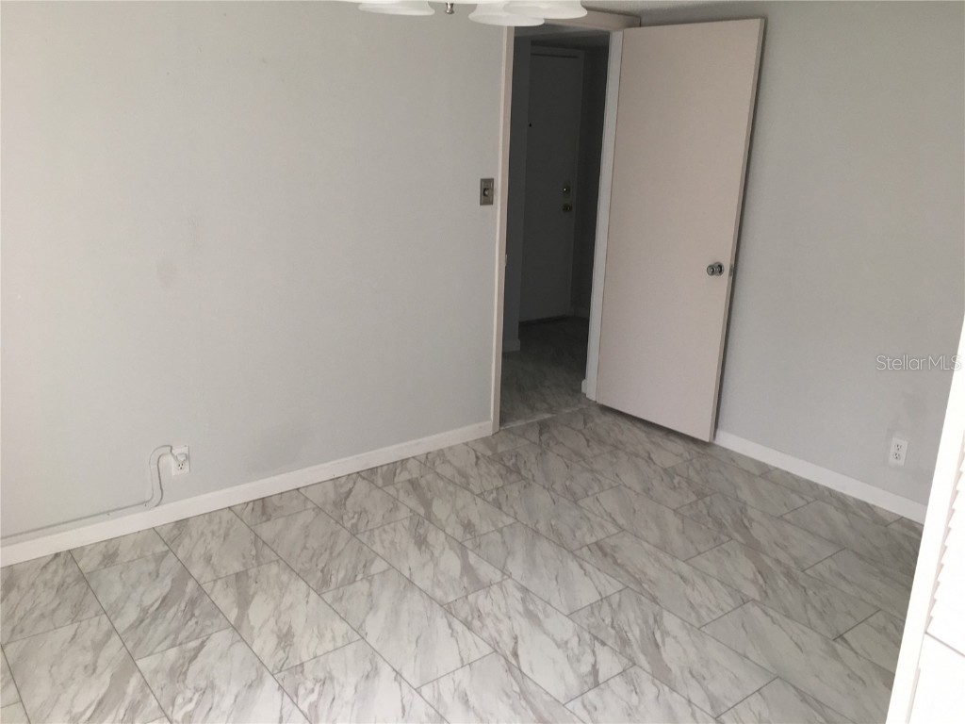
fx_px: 808
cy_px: 362
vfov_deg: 48.2
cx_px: 482
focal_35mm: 29
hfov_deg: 61.7
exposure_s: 1/33
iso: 32
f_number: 2.2
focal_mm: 4.15
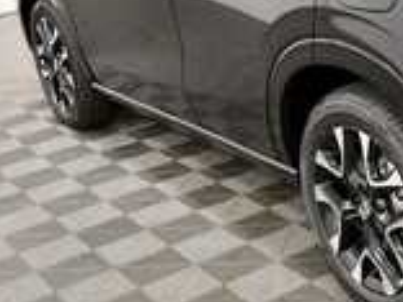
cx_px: 450
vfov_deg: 19.6
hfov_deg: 24.5
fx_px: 862
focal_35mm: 74
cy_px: 35
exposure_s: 1/125
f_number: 5.6
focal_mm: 20
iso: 2500
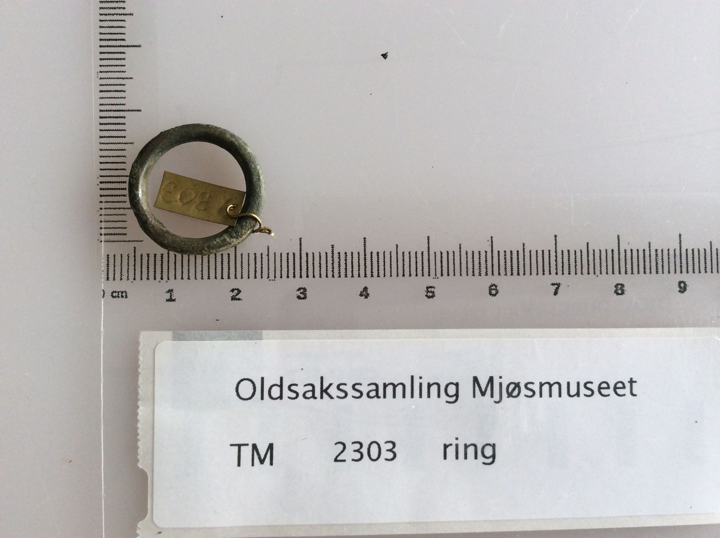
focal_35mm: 33
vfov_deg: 42.8
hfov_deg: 55.4
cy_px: 269
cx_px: 360
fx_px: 685
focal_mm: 3.3
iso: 64
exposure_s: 1/120
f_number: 2.4
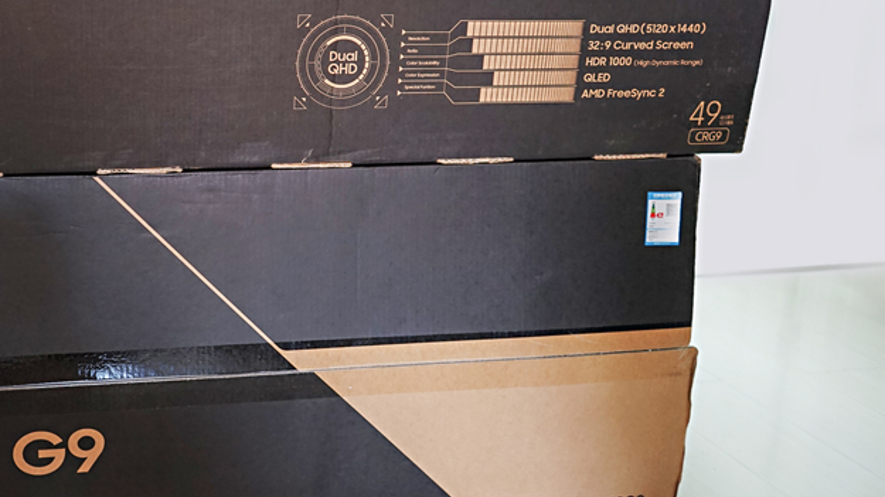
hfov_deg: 43.2
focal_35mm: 46
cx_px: 224
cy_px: 158
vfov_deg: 25.8
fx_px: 1079
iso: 500
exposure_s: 1/8
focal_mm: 28
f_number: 3.5
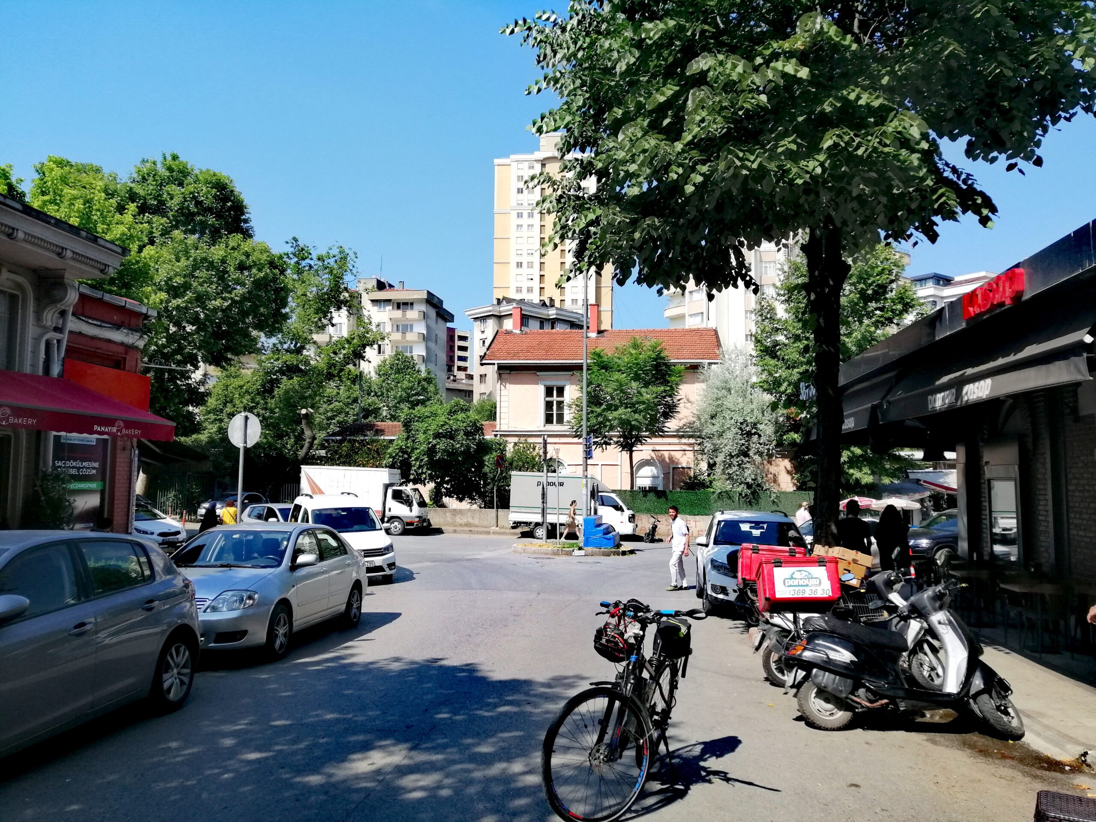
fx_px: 855
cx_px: 548
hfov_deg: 65.3
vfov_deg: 51.4
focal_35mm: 27
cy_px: 411
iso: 50
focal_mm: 3.95
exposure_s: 1/1678
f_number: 1.8
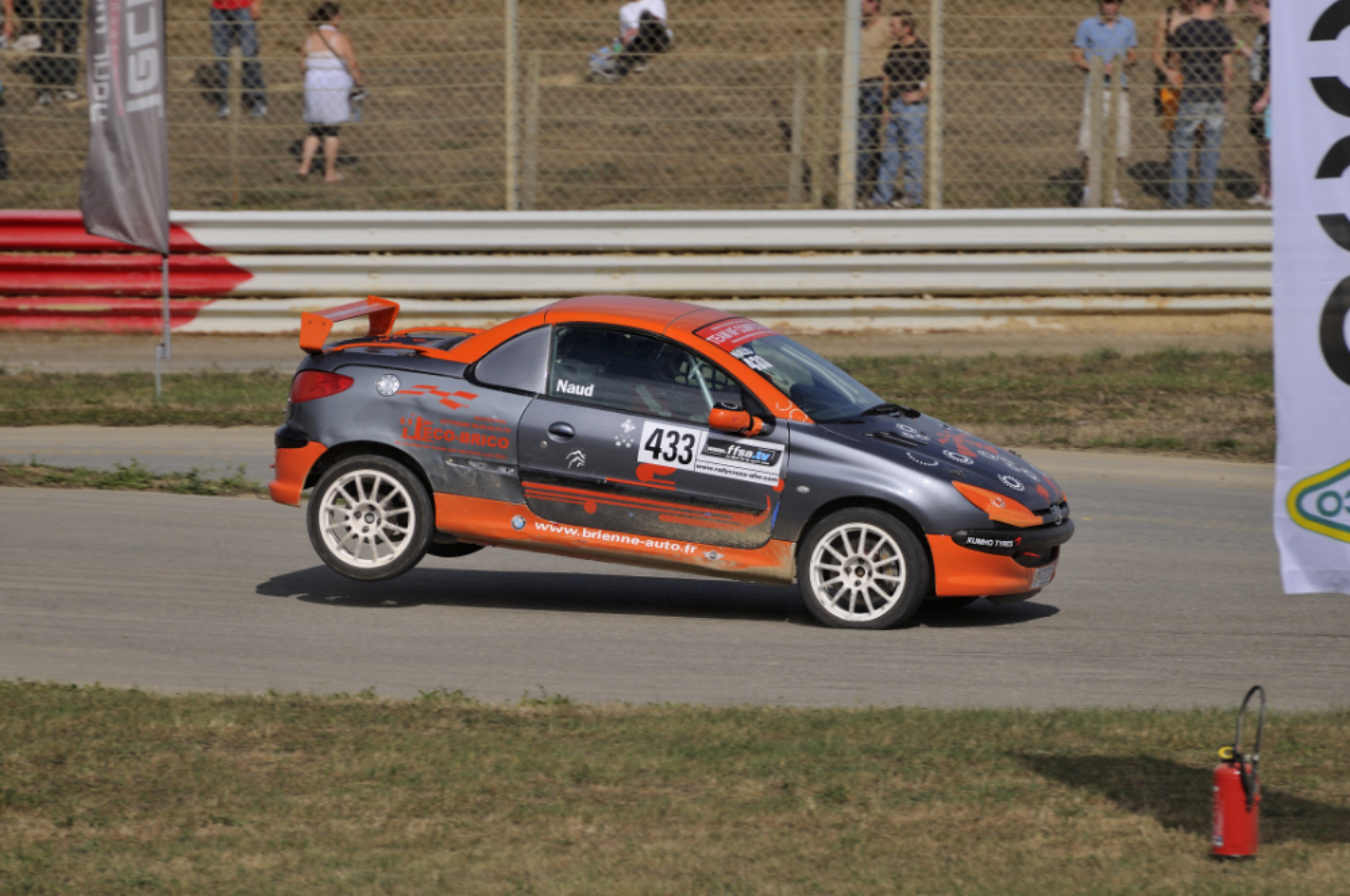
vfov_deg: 3.0
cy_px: 448
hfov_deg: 4.6
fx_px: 16853
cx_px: 675
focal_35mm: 450
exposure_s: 1/1000
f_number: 6.3
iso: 200
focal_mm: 300
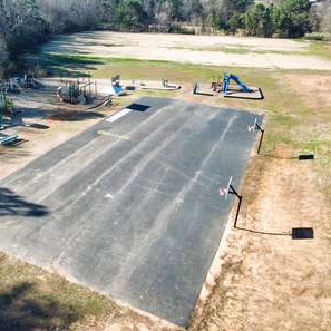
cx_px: 121
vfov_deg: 52.5
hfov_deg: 51.9
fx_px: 335
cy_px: 165
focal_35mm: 31
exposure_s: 1/371
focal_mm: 4.73
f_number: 2.2
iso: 100
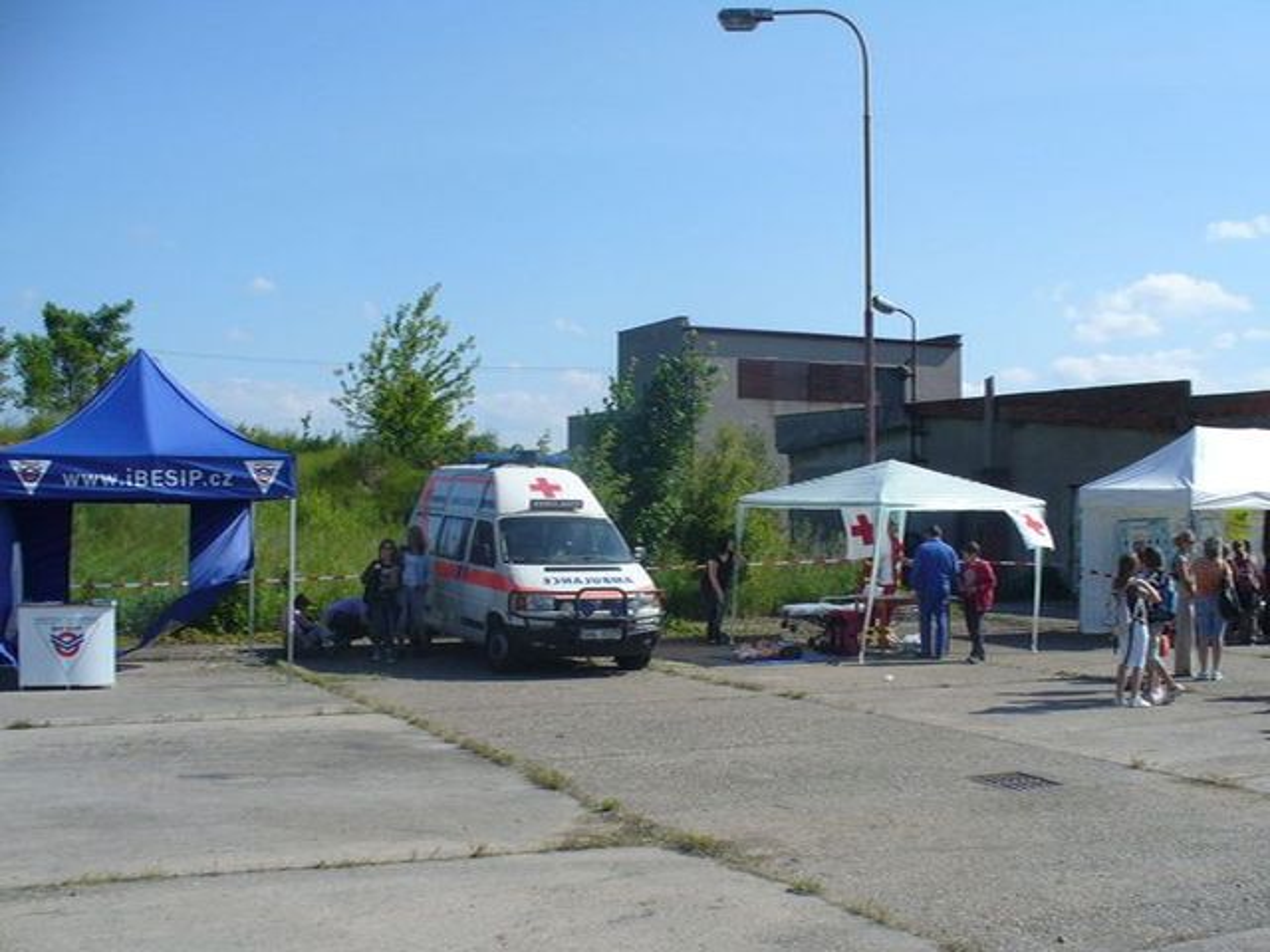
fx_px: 1357
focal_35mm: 37
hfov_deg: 50.1
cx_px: 635
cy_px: 476
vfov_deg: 38.7
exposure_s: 1/400
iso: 80
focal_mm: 6.1
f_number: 5.6
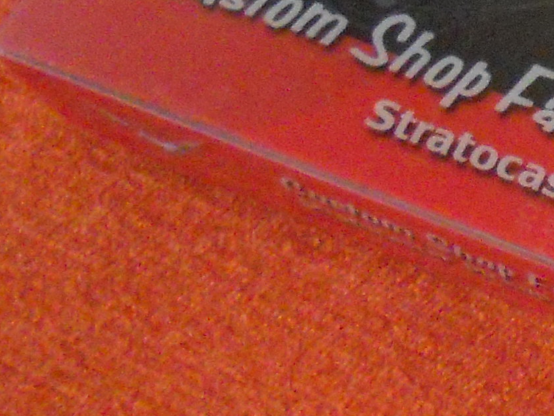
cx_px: 1238
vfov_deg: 11.5
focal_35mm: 129
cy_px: 125
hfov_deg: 12.6
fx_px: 2065
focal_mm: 4.9
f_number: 3.2
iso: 800
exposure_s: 1/100
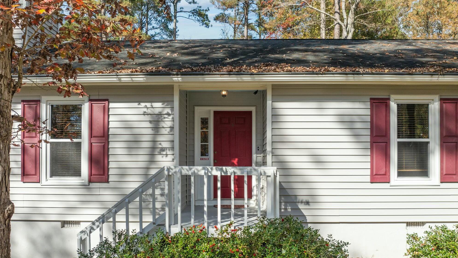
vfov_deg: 42.7
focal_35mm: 27
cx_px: 228
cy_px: 157
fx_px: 328
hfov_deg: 69.9
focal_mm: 12.29
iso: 190
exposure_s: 1/2000
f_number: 2.8
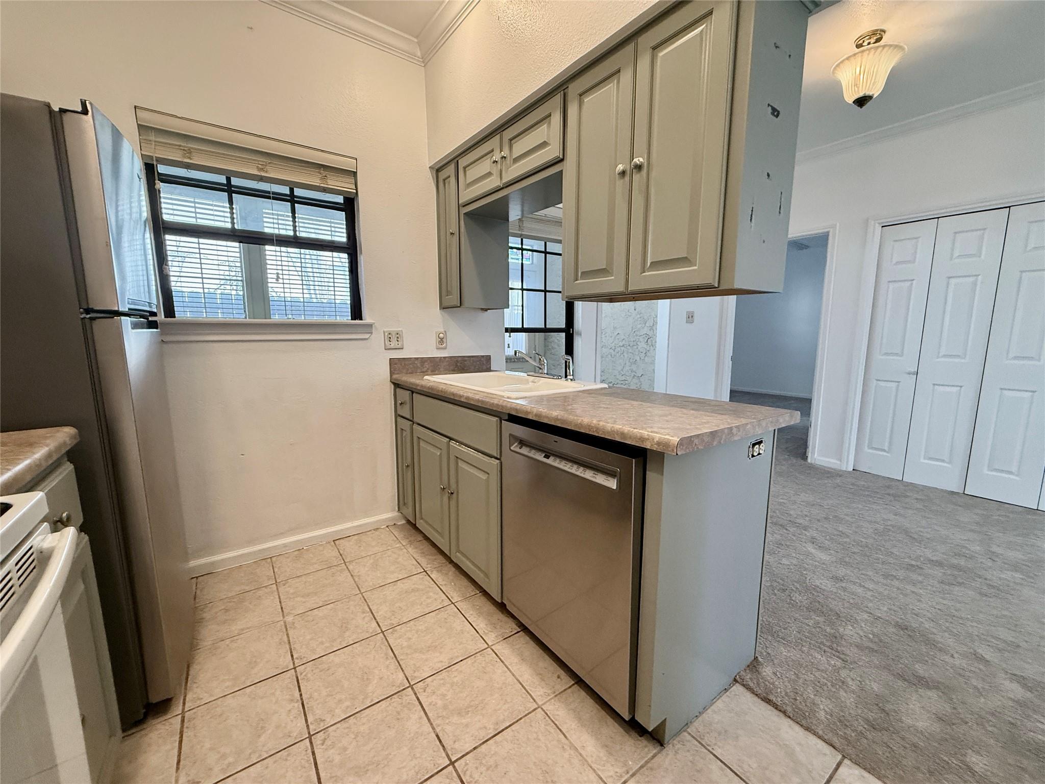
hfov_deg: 102.1
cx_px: 522
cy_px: 392
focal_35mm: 14
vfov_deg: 85.7
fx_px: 423
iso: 250
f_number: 2.2
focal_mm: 2.22
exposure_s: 1/120
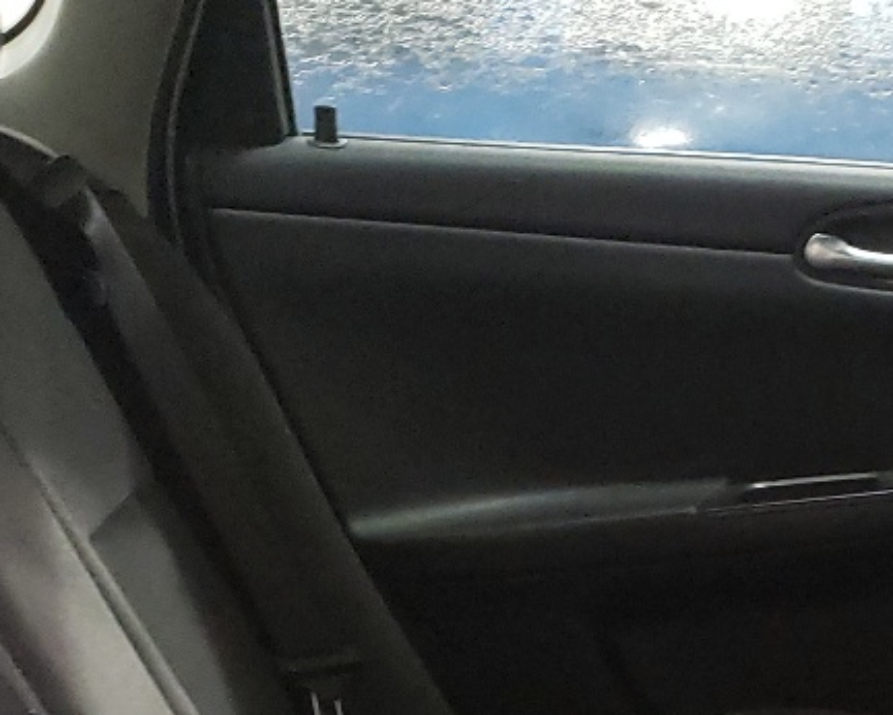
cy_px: 796
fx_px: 2485
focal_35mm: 94
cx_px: 976
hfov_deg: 19.5
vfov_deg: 15.9
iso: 552
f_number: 1.5
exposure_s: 1/24
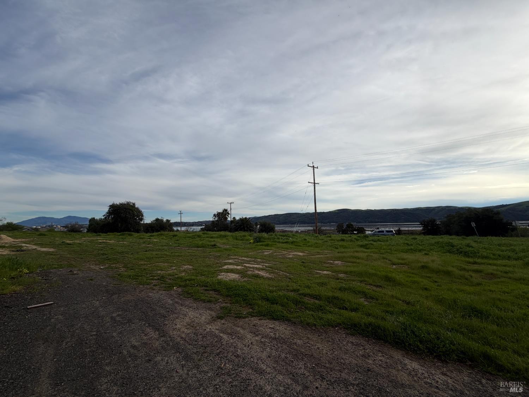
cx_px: 264
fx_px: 214
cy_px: 198
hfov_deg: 102.1
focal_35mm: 14
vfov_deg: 85.7
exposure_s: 1/1464
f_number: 2.2
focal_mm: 2.22
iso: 20
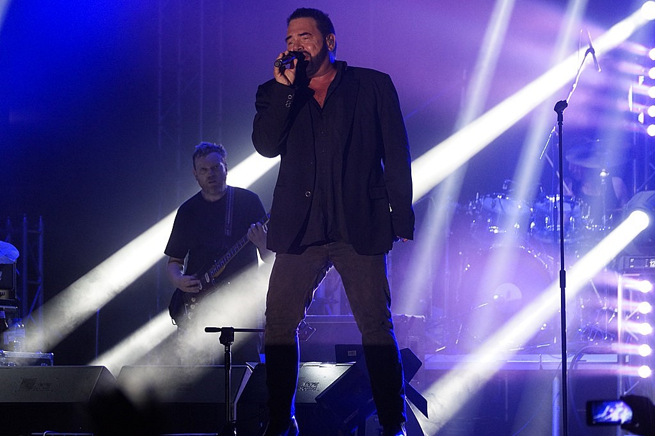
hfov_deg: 9.2
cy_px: 218
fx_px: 4092
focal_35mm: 225
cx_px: 328
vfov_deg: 6.1
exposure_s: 1/125
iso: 1600
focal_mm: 150
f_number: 5
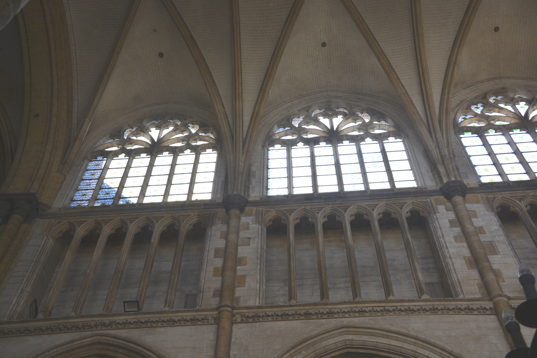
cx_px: 268
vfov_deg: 34.2
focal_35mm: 39
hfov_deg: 49.6
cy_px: 179
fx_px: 582
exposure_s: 1/200
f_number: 7.1
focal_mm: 26
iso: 200
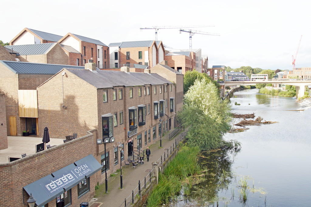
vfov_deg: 36.8
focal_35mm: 36
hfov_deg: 53.2
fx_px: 311
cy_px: 104
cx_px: 156
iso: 100
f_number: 7.1
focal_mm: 24
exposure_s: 1/160
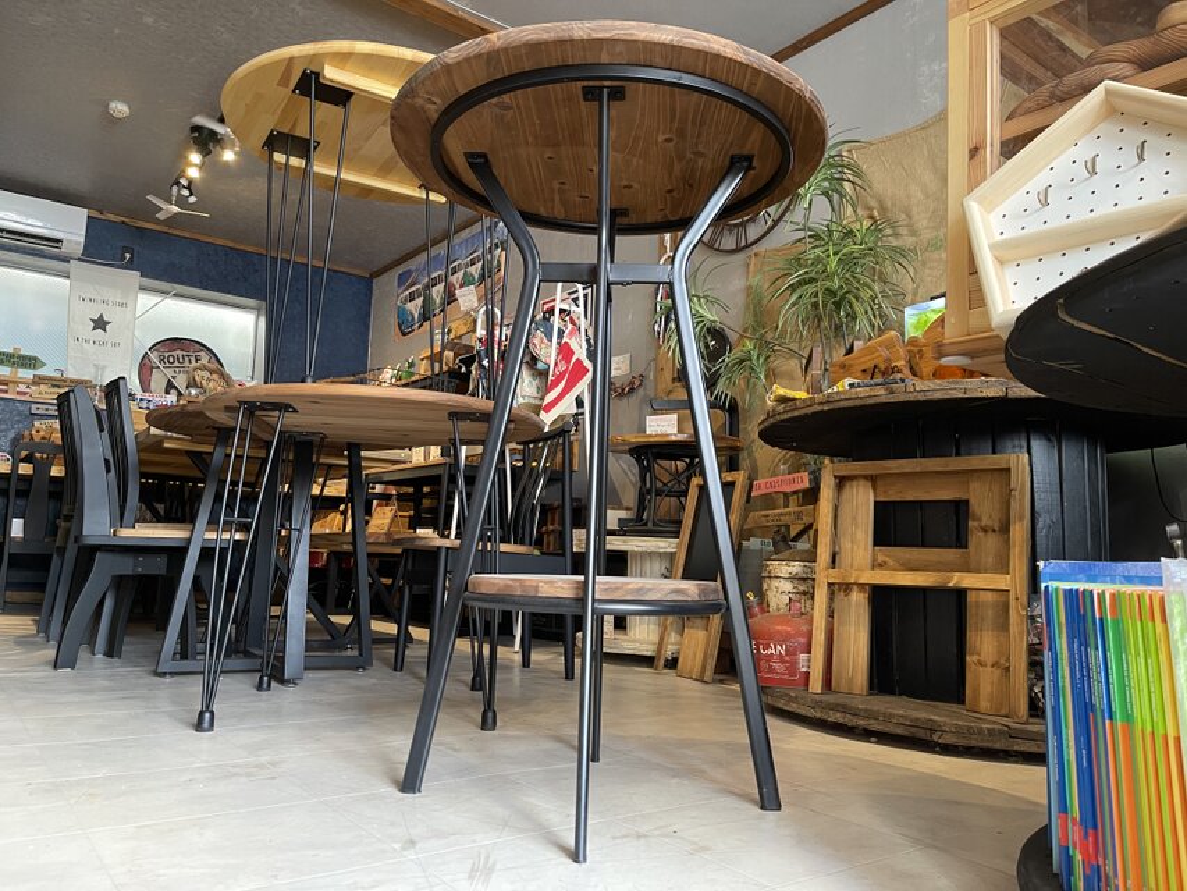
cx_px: 594
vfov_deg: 54.9
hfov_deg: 69.4
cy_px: 446
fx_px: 857
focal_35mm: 25
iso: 400
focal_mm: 5.1
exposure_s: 1/60
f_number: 1.6
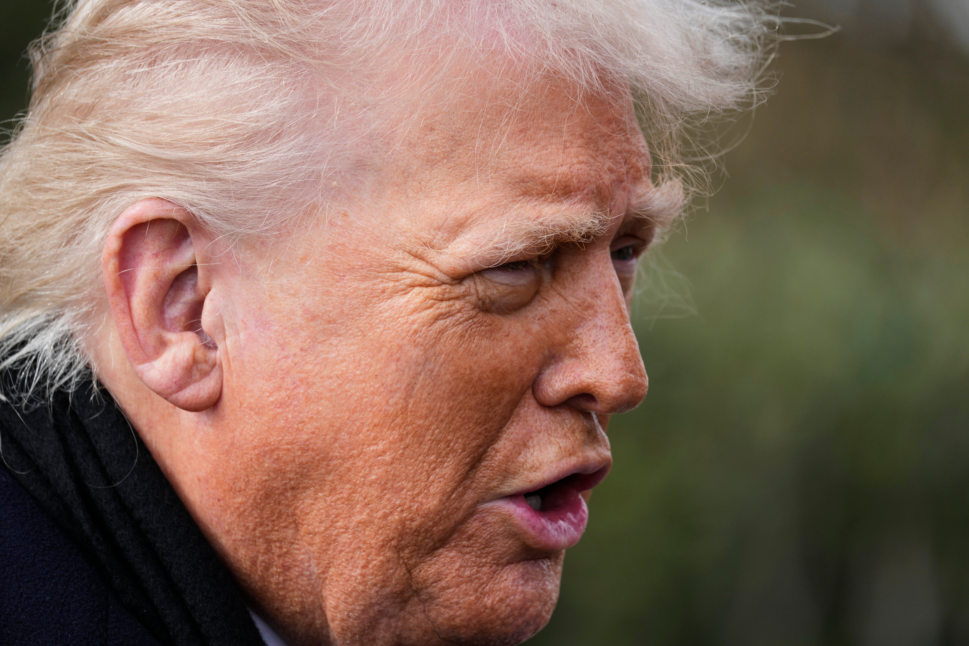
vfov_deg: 2.3
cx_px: 484
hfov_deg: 3.4
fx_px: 16149
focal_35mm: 600
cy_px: 323
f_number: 6.3
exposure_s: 1/800
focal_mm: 600
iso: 400
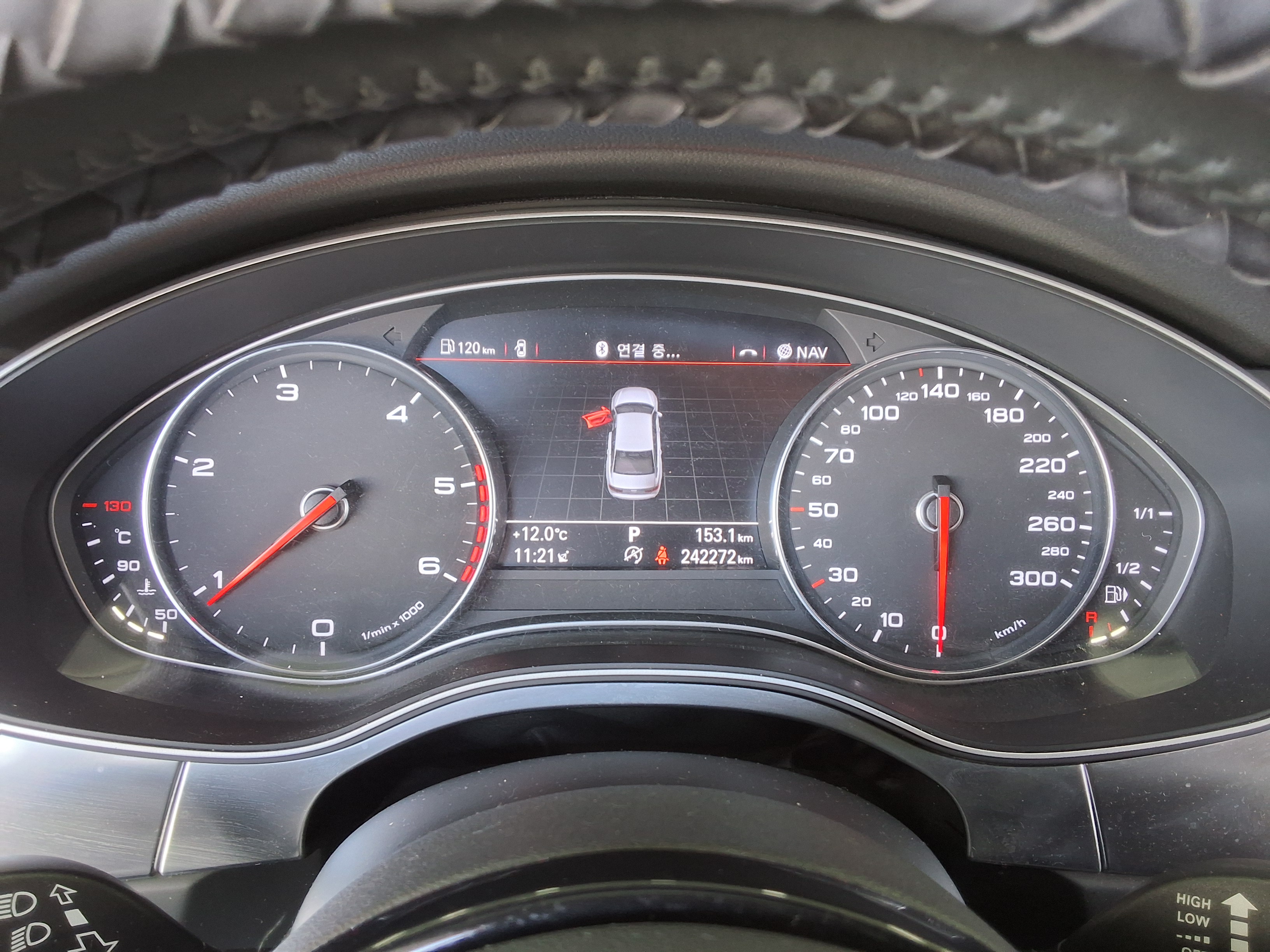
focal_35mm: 28
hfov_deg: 63.4
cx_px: 635
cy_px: 476
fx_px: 1027
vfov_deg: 49.7
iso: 125
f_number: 1.9
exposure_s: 1/40
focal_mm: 2.91
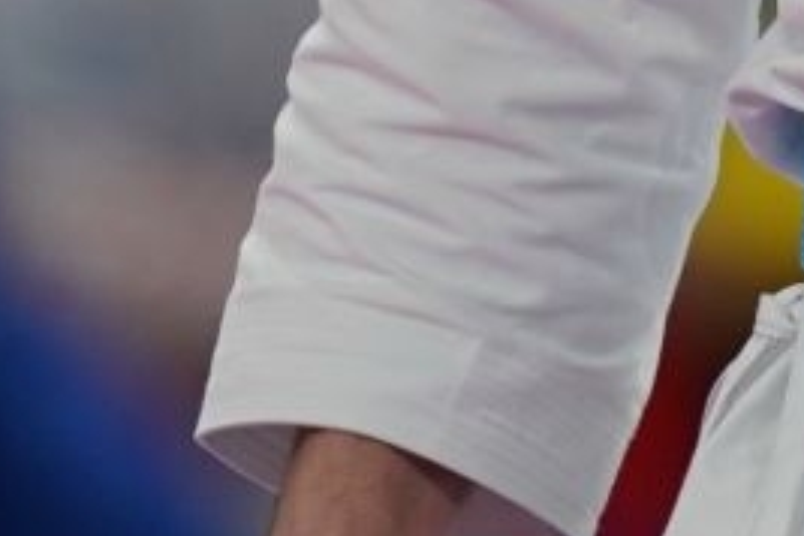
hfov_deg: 0.8
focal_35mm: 2692
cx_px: 1536
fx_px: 60117
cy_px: -611
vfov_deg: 0.5
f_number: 2.8
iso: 500
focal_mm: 400
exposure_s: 1/320
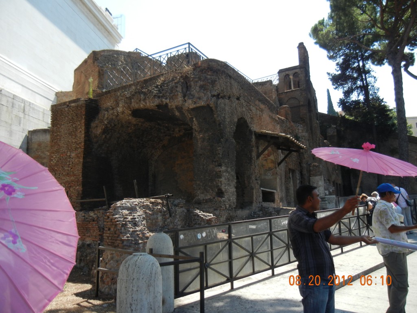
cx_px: 208
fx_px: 361
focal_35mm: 30
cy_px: 156
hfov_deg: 60.0
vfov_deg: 46.8
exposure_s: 1/568
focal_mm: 5.4
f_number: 3.5
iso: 160
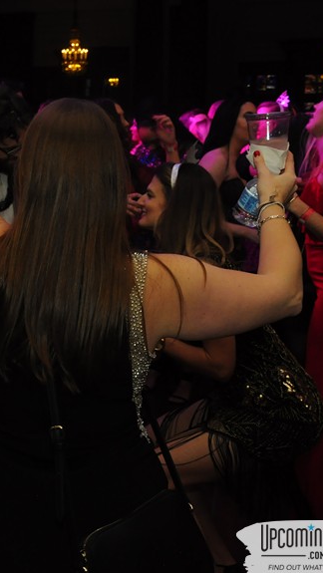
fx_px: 912
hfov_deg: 18.7
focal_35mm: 60
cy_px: 243
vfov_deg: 34.8
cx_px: -94
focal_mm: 22
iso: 800
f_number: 5.6
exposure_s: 1/60
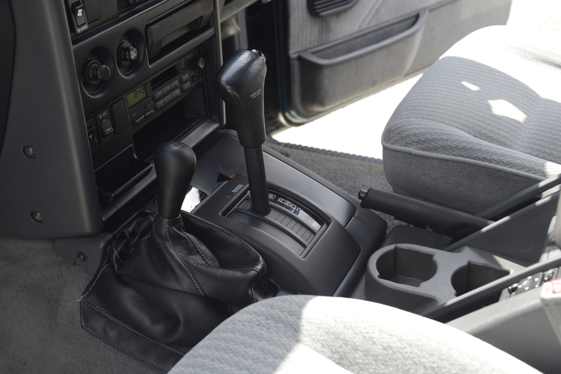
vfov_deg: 27.0
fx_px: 779
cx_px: 280
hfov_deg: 39.6
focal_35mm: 50
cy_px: 187
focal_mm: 50
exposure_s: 1/40
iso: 200
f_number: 7.1
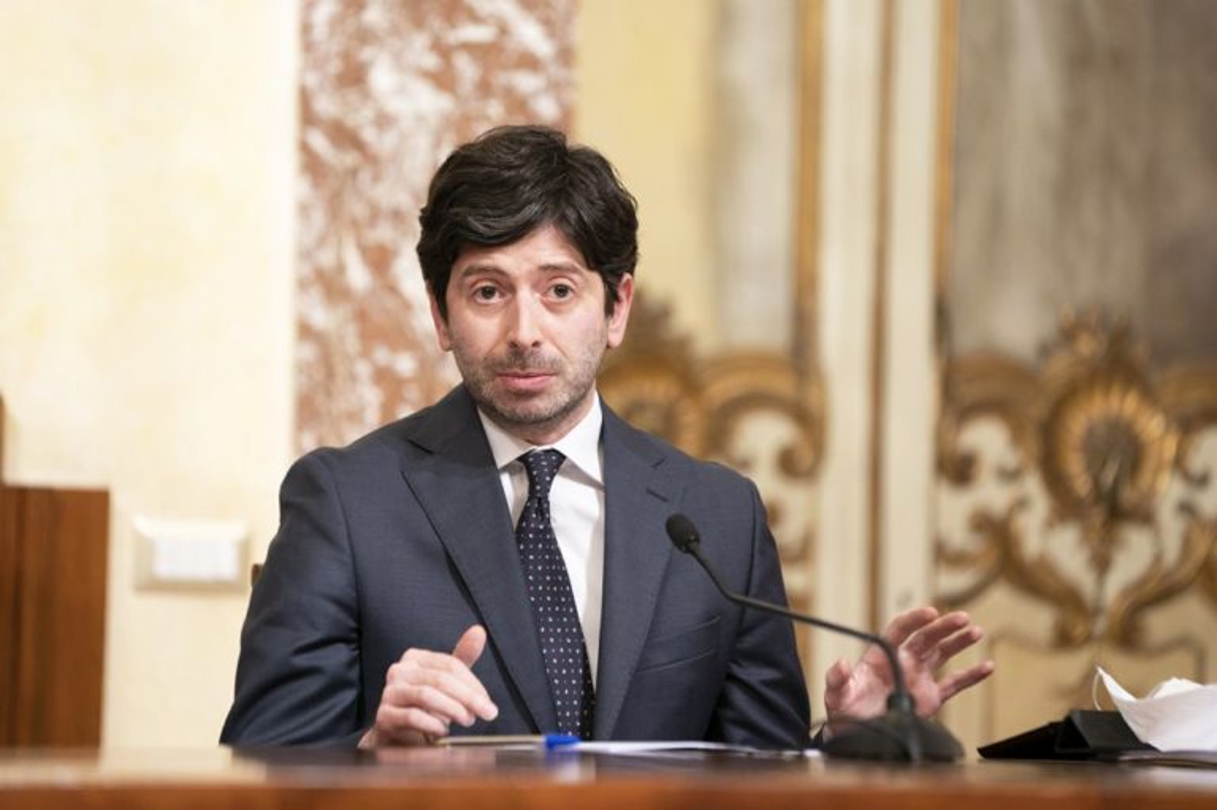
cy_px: 405
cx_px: 608
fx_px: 6554
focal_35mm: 194
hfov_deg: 10.6
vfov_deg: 7.1
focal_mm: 194
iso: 1000
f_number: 2.8
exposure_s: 1/250
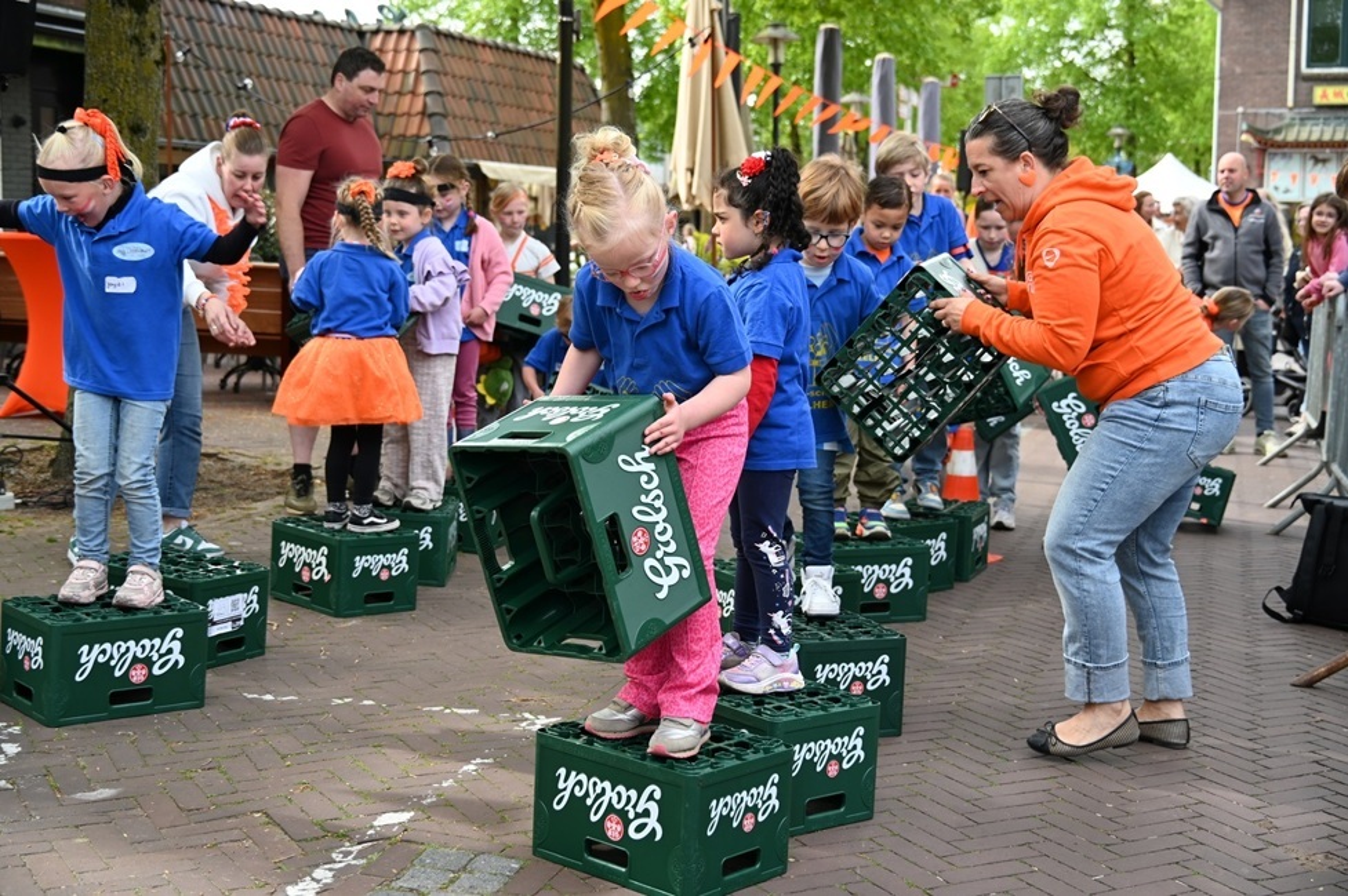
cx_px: 674
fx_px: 1759
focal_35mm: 47
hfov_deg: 41.9
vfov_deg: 28.6
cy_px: 448
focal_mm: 47
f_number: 5.3
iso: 280
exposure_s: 1/250
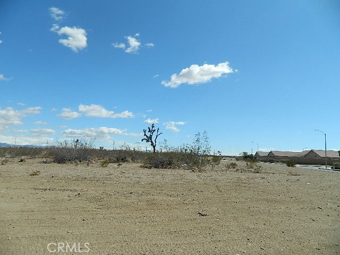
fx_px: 246
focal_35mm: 25
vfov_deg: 54.9
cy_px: 128
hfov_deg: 69.4
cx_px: 170
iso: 80
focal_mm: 4.5
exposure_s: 1/250
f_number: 8.7
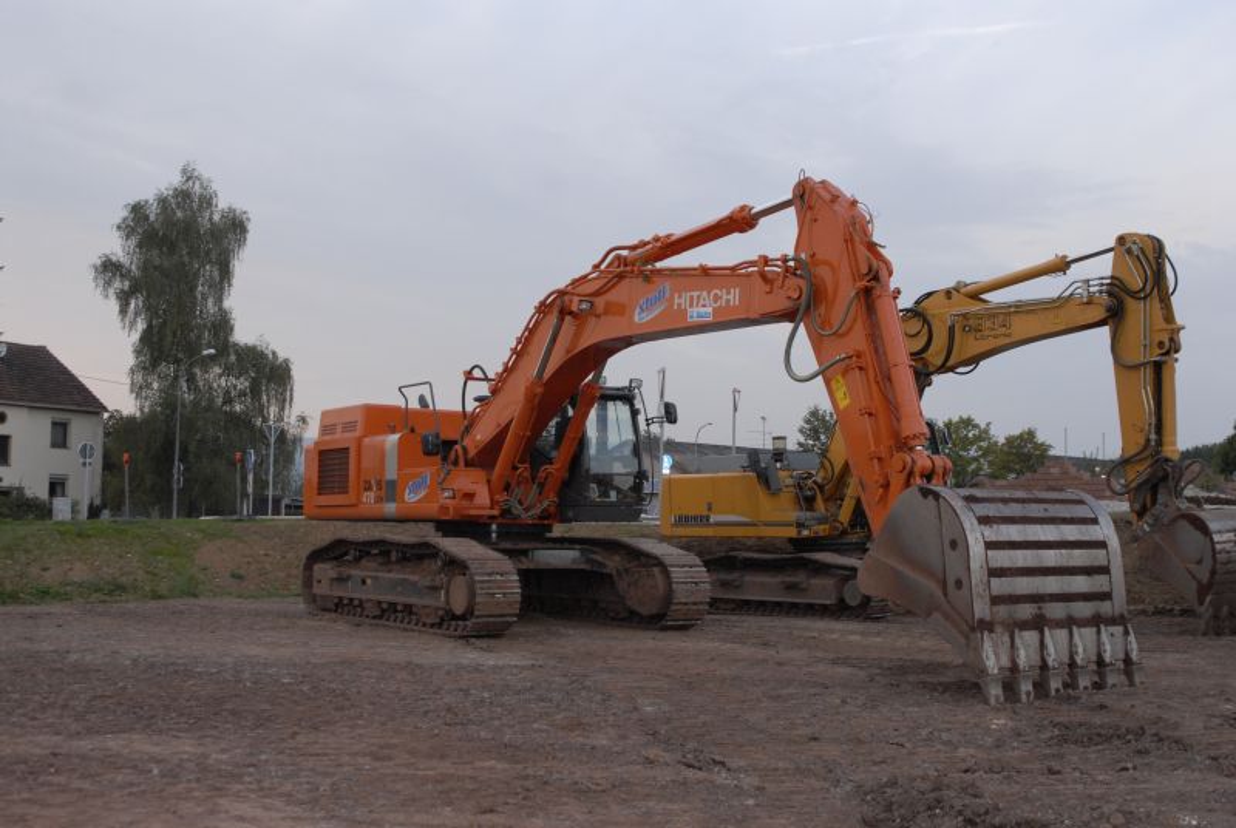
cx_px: 618
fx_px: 1444
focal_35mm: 42
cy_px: 414
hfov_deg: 46.3
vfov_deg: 32.0
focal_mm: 28
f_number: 5
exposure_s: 1/250
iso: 500
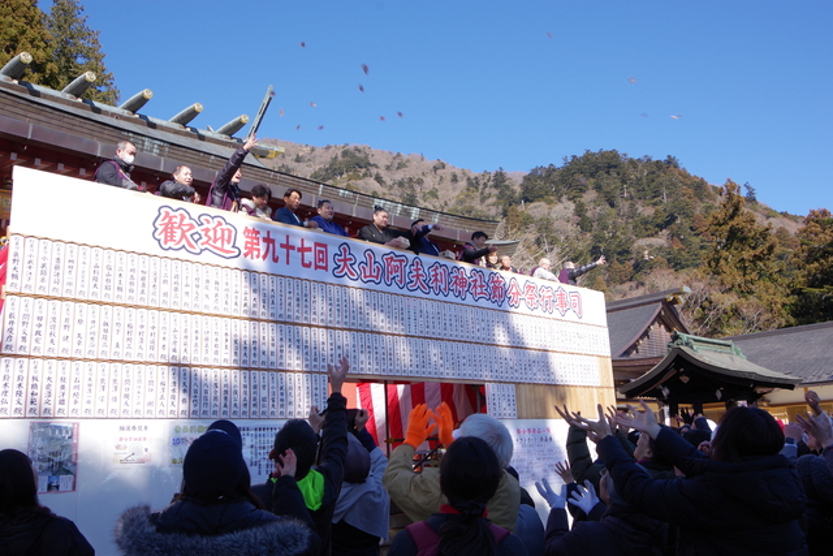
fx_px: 717
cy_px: 278
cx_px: 416
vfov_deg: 42.3
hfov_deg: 60.3
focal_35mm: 31
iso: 100
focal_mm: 21
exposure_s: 1/100
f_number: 10
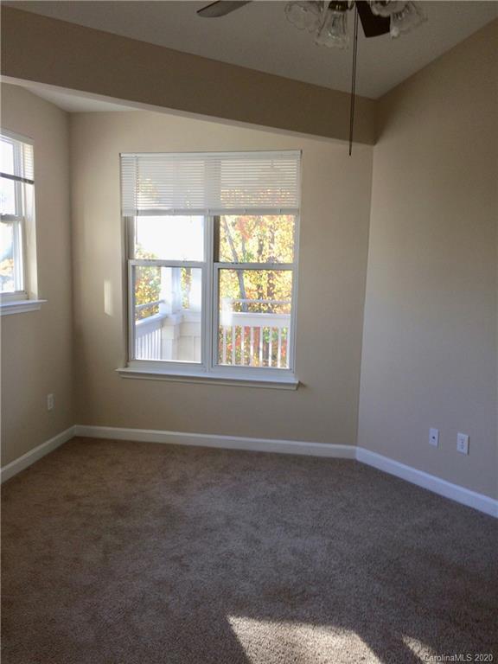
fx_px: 556
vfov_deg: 61.7
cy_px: 332
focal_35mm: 29
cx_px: 249
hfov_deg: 48.2
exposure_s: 1/60
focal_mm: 4.15
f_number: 2.2
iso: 40
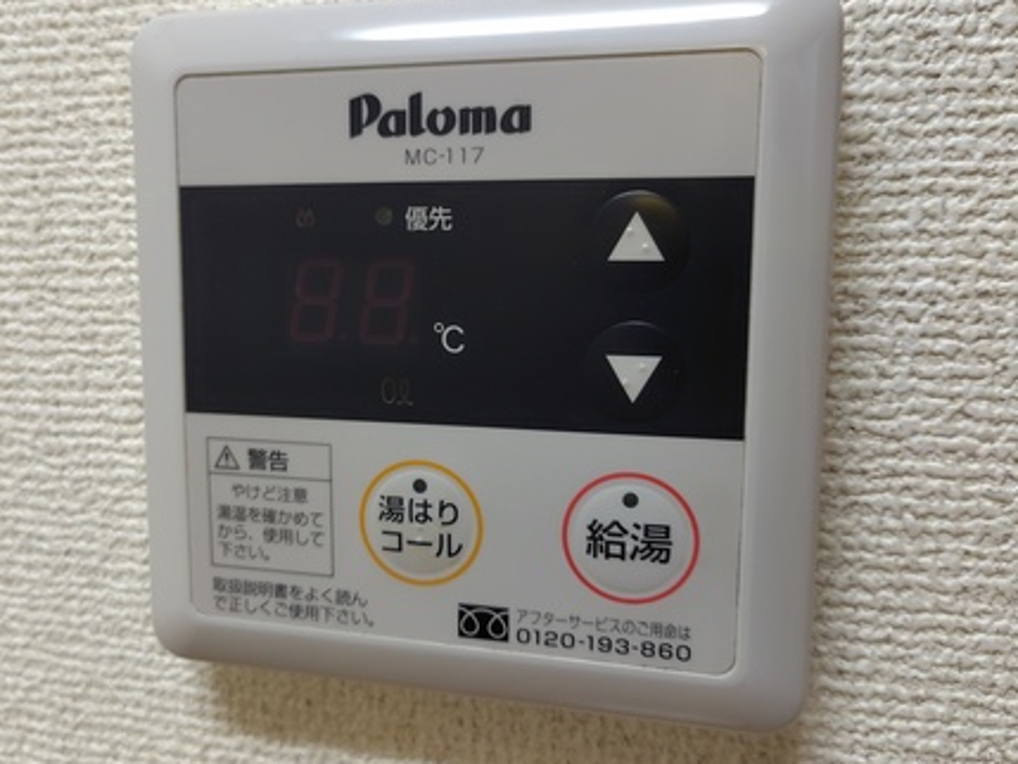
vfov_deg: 46.8
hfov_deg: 59.9
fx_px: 882
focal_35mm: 30
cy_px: 356
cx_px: 470
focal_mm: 5.6
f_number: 1.9
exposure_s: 1/60
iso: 250
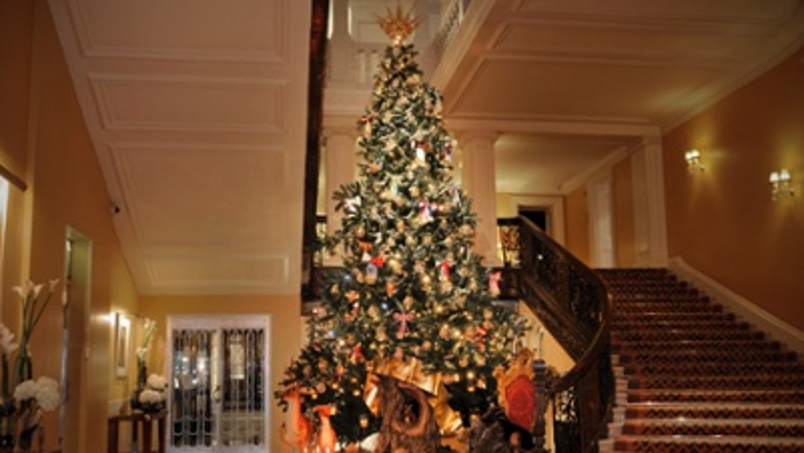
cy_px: 253
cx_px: 399
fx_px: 768
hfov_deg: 55.3
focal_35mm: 36
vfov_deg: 32.8
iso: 200
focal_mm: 20
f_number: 5.6
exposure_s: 1/1.6
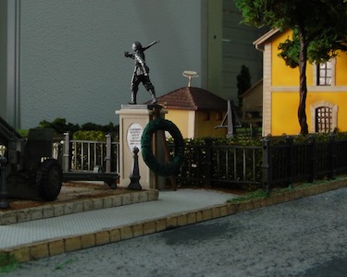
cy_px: 92
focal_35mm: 72
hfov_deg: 26.2
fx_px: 739
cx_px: 104
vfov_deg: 21.2
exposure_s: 1.6
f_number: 25
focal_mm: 24
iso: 400
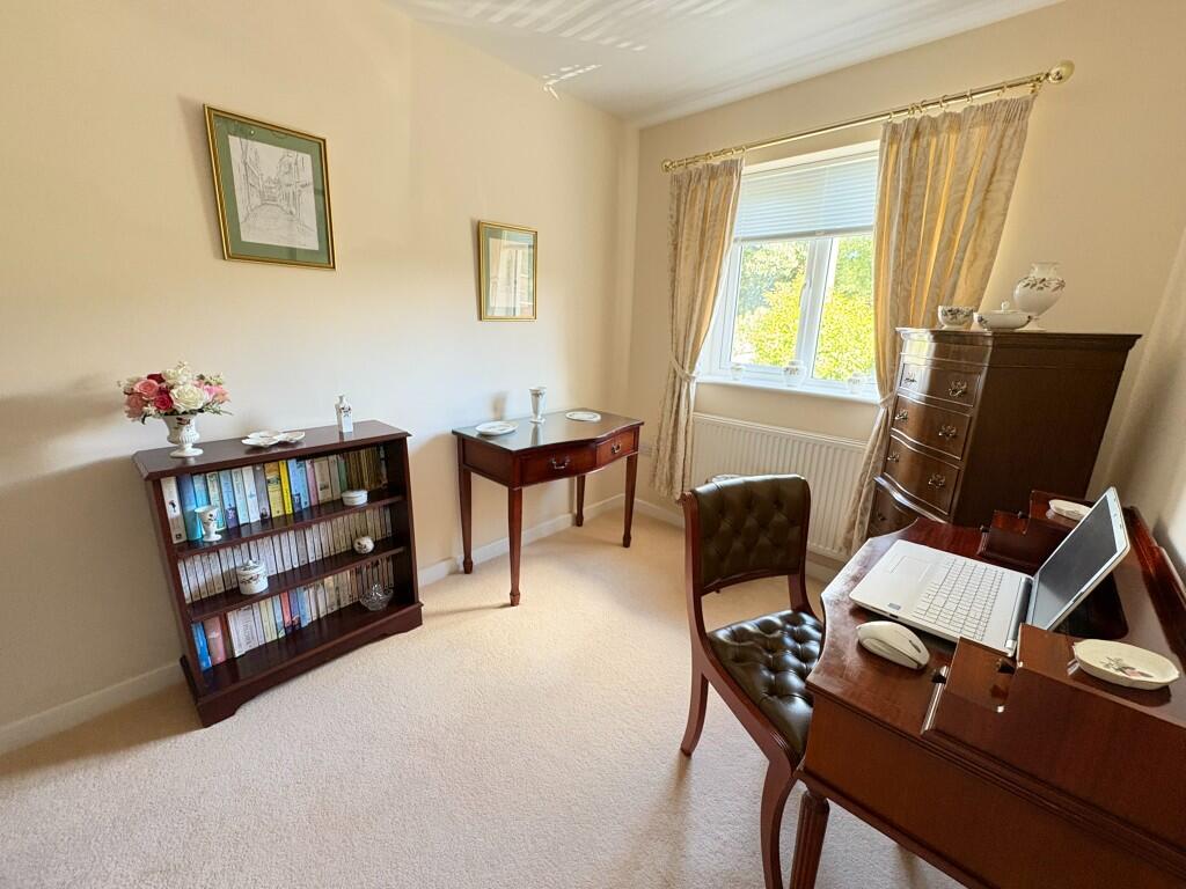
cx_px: 593
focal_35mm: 14
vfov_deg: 85.7
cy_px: 444
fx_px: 480
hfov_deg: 102.1
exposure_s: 1/60
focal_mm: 2.22
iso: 500
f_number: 2.2
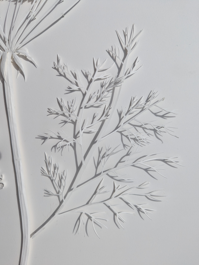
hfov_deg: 56.9
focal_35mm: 24
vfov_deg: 71.5
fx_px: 184
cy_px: 132
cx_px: 100
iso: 79
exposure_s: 1/8065
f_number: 1.85
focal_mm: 6.81
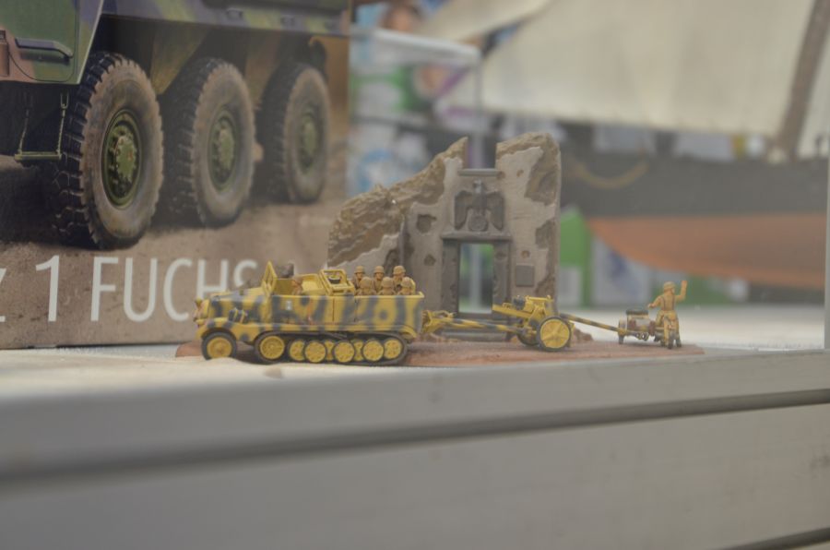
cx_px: 415
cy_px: 275
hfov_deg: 27.0
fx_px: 1725
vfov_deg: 18.1
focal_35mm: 75
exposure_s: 1/80
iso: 400
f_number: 4.8
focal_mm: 50
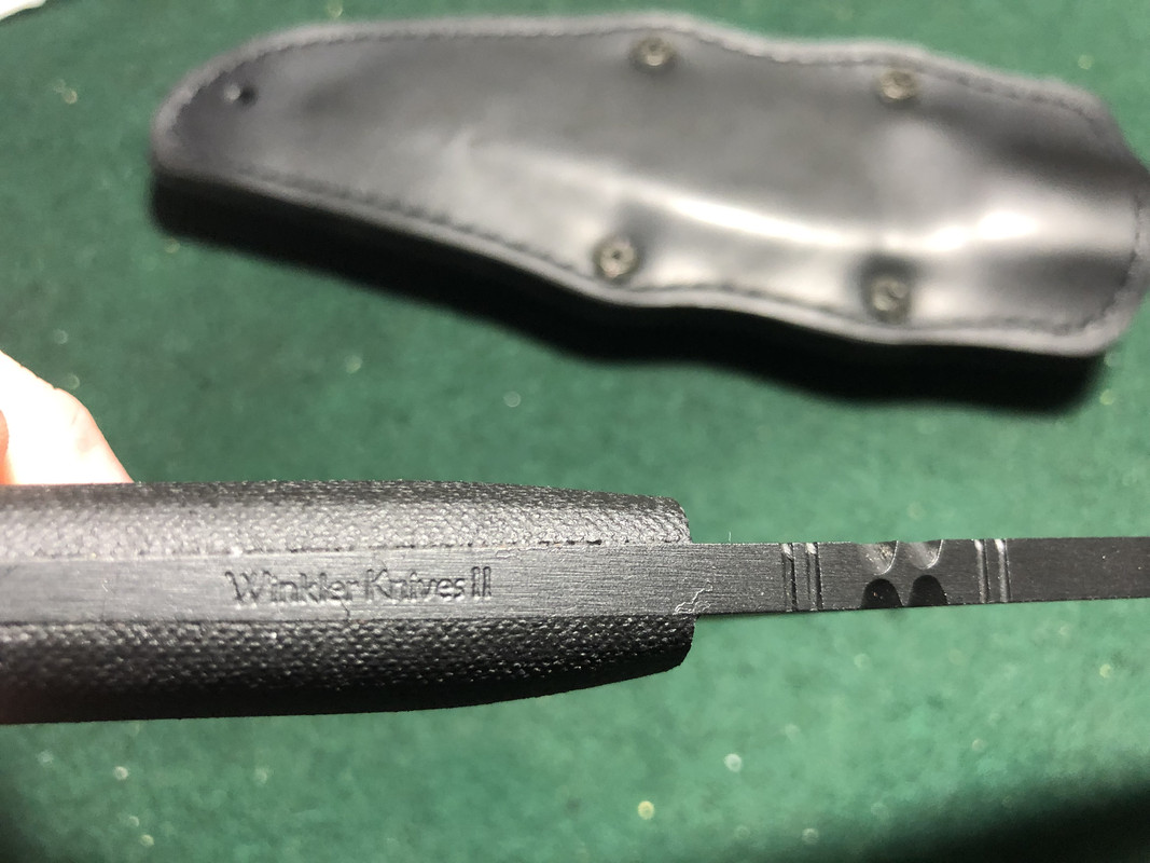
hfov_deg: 63.4
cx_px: 575
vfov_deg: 49.7
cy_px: 432
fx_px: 930
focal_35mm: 28
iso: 100
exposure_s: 1/15
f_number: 1.8
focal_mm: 3.99
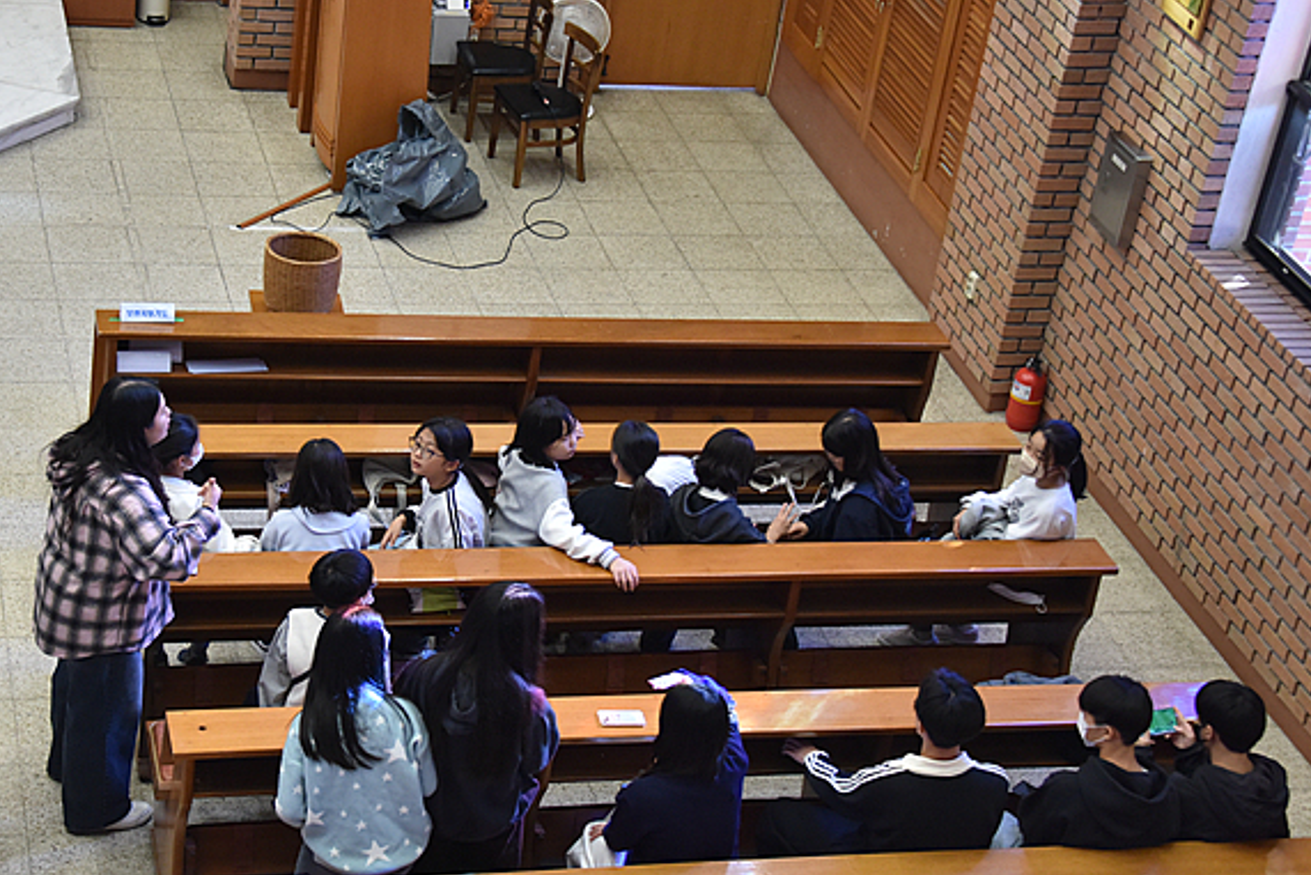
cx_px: 501
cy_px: 405
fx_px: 2805
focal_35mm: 77
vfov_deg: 17.7
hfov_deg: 26.2
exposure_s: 1/125
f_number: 4.5
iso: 2200
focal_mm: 55
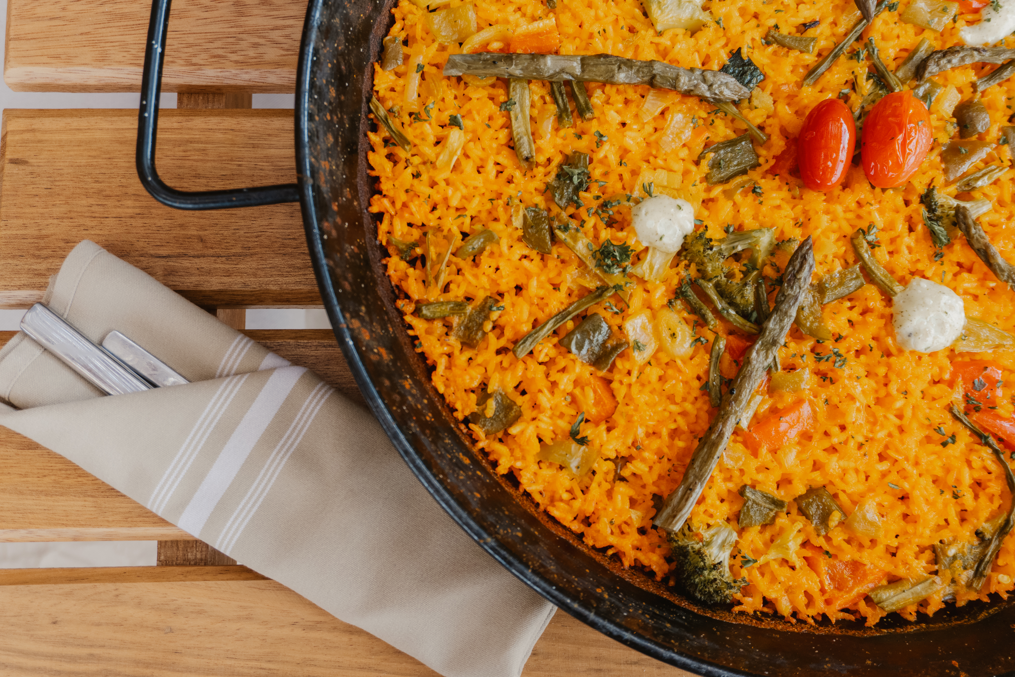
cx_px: 508
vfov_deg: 36.9
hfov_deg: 53.1
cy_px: 338
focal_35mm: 36
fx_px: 1015
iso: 160
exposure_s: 1/160
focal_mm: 24
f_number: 4.5
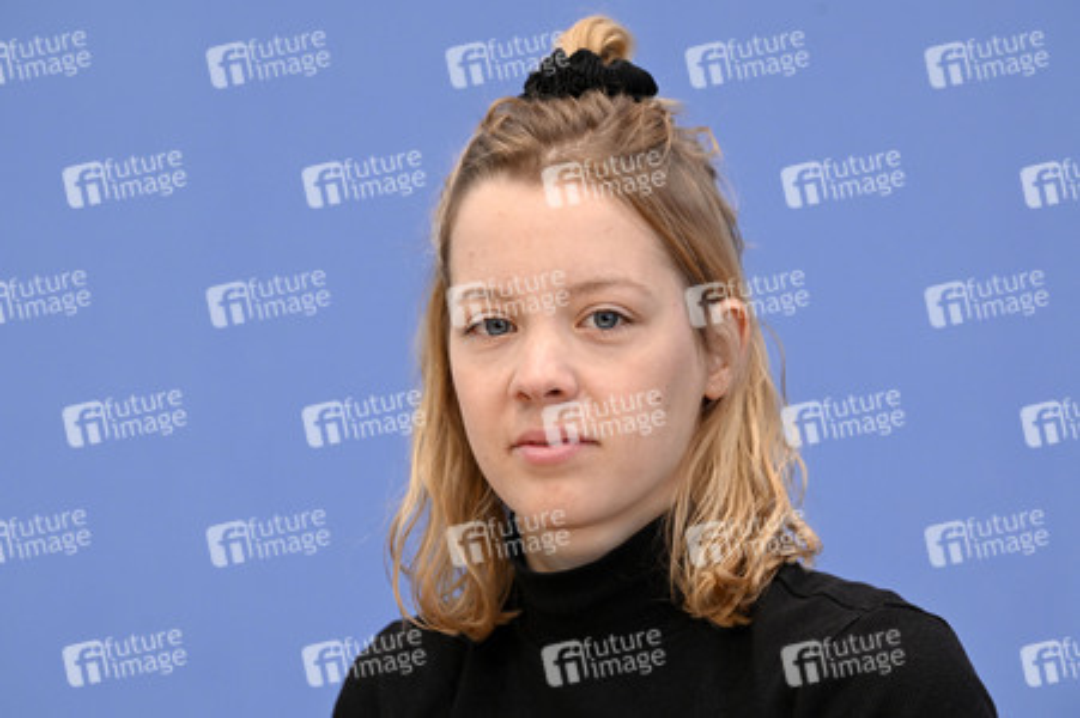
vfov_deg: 6.9
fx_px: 5995
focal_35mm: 200
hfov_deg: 10.3
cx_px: 540
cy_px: 359
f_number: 5.6
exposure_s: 1/640
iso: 4000
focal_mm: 200
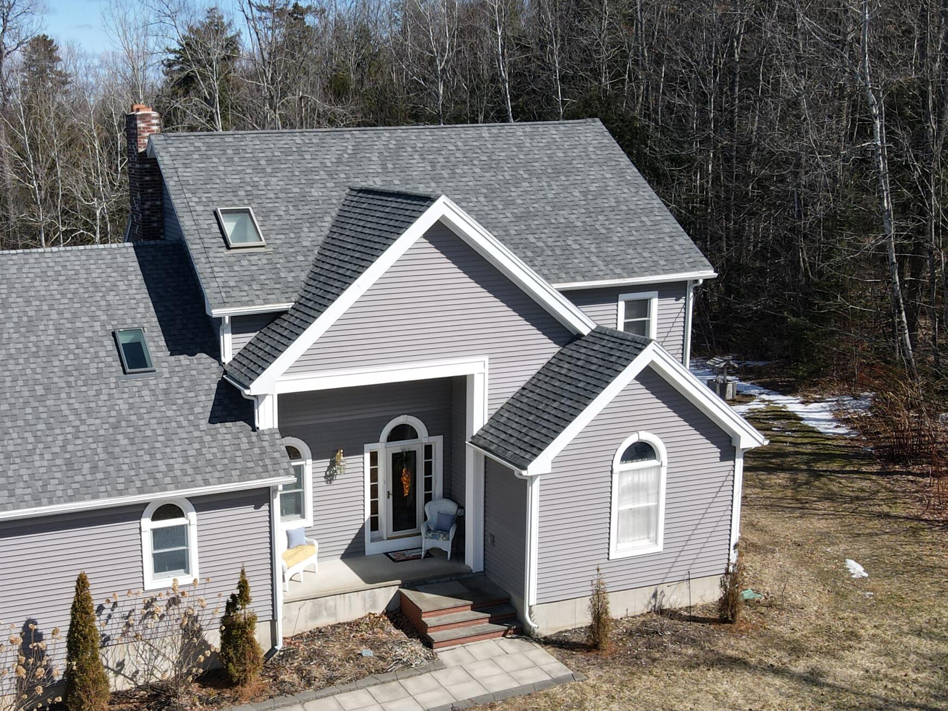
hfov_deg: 44.8
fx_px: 1123
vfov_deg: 35.1
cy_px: 405
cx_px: 284
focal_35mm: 41
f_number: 2.8
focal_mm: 4.5
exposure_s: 1/640
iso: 100
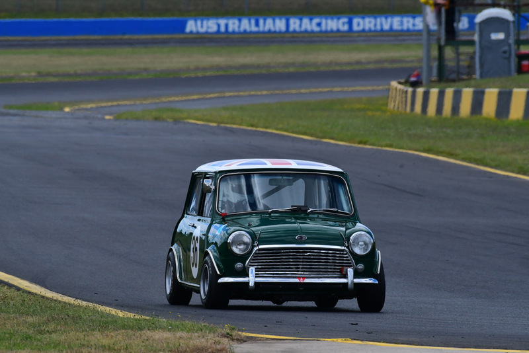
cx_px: 264
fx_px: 11024
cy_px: 176
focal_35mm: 750
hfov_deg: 2.7
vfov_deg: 1.8
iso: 640
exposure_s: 1/640
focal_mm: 500
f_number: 13
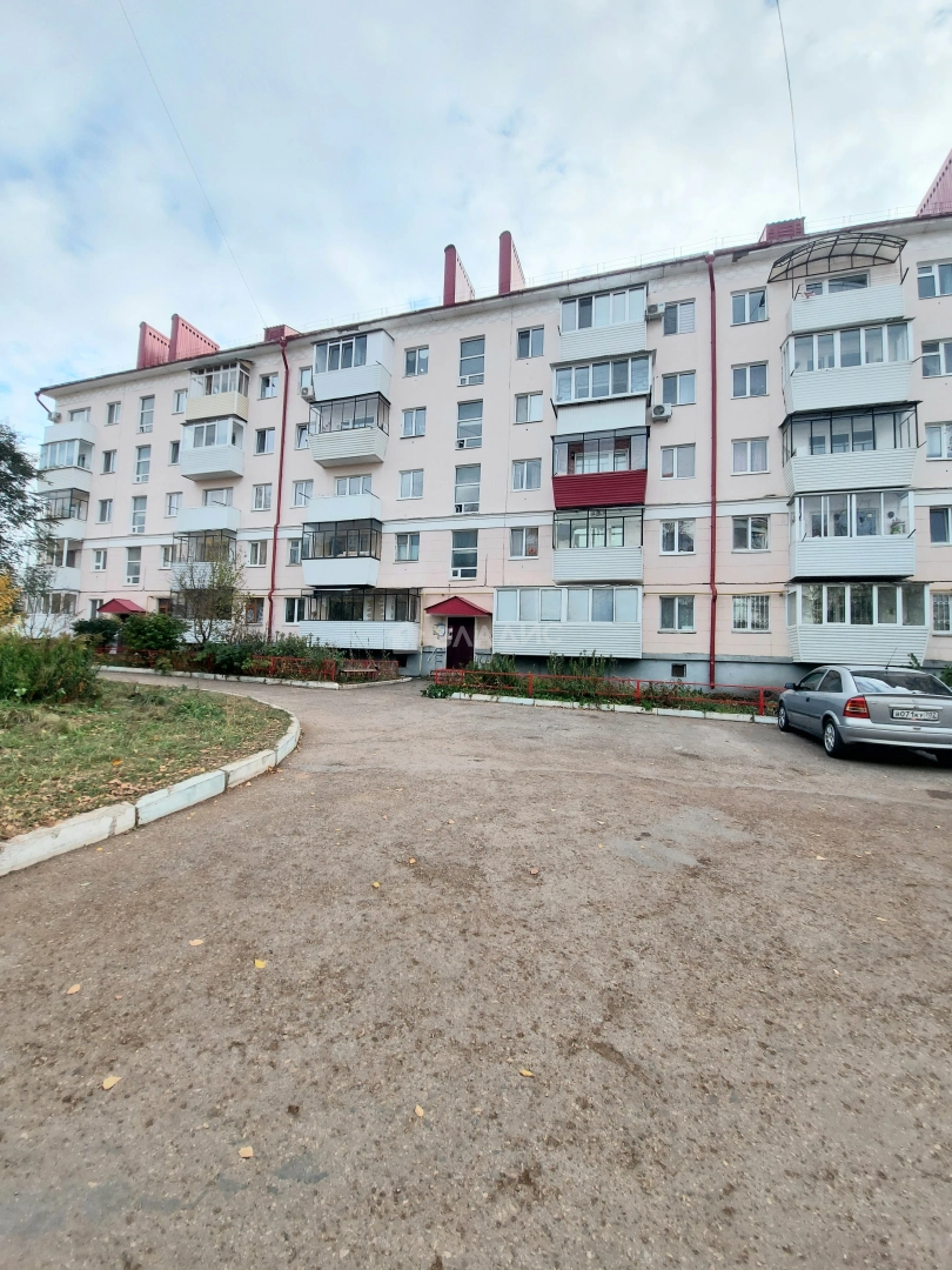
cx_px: 476
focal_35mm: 13
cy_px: 635
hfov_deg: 89.9
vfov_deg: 106.2
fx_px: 477
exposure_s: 1/556
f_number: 2.2
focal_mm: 1.74
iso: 50
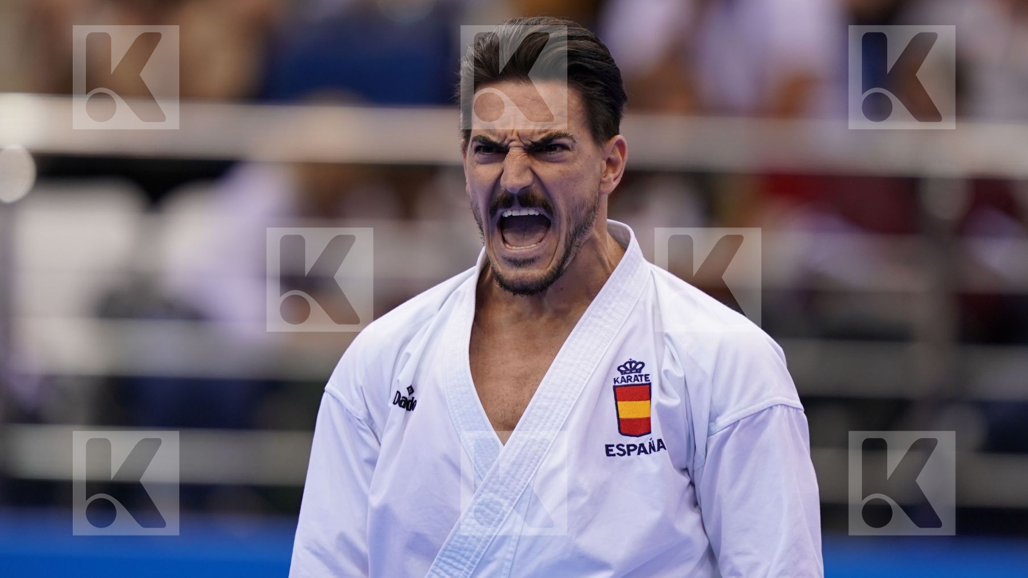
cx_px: 514
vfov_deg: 1.9
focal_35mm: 630
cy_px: 280
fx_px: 17172
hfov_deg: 3.4
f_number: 2.8
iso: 500
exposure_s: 1/500
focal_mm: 400
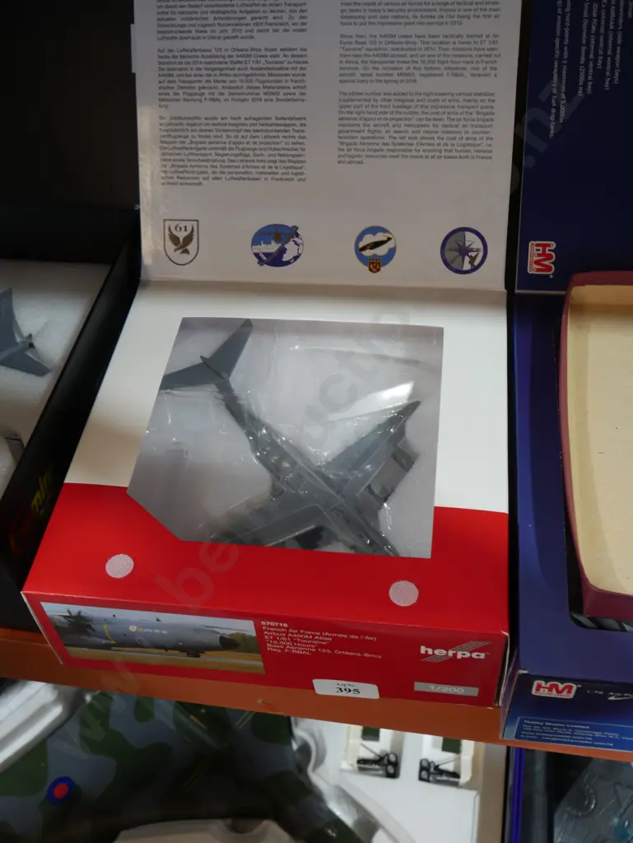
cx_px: 316
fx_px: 926
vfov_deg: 49.0
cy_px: 422
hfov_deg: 37.8
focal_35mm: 38
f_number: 4.1
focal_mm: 19
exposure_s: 1/60
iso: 400
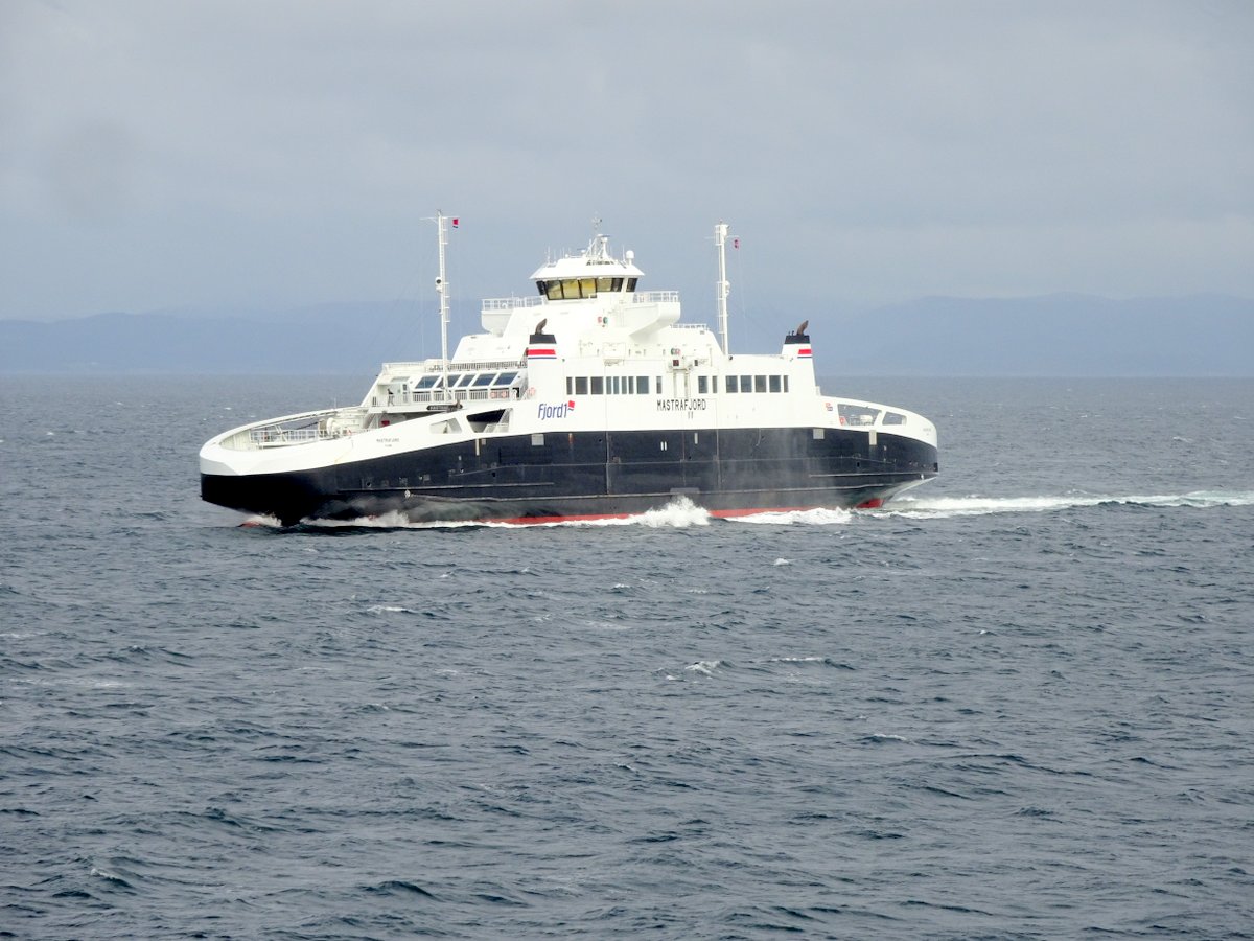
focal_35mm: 219
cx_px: 627
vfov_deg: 6.8
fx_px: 7933
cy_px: 470
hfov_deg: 9.0
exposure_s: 1/320
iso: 80
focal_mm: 37.35
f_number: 6.3
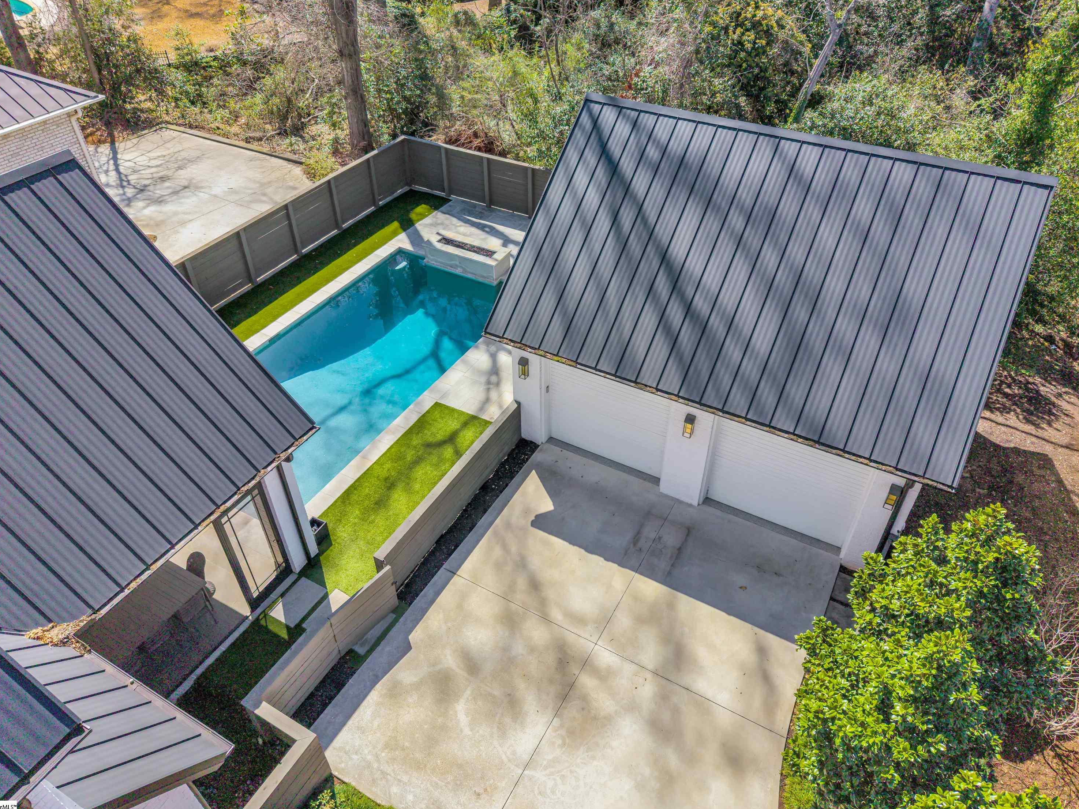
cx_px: 545
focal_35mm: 25
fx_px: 779
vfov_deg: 54.9
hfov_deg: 69.4
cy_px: 390
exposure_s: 1/5000
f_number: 1.8
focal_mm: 8.67
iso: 300
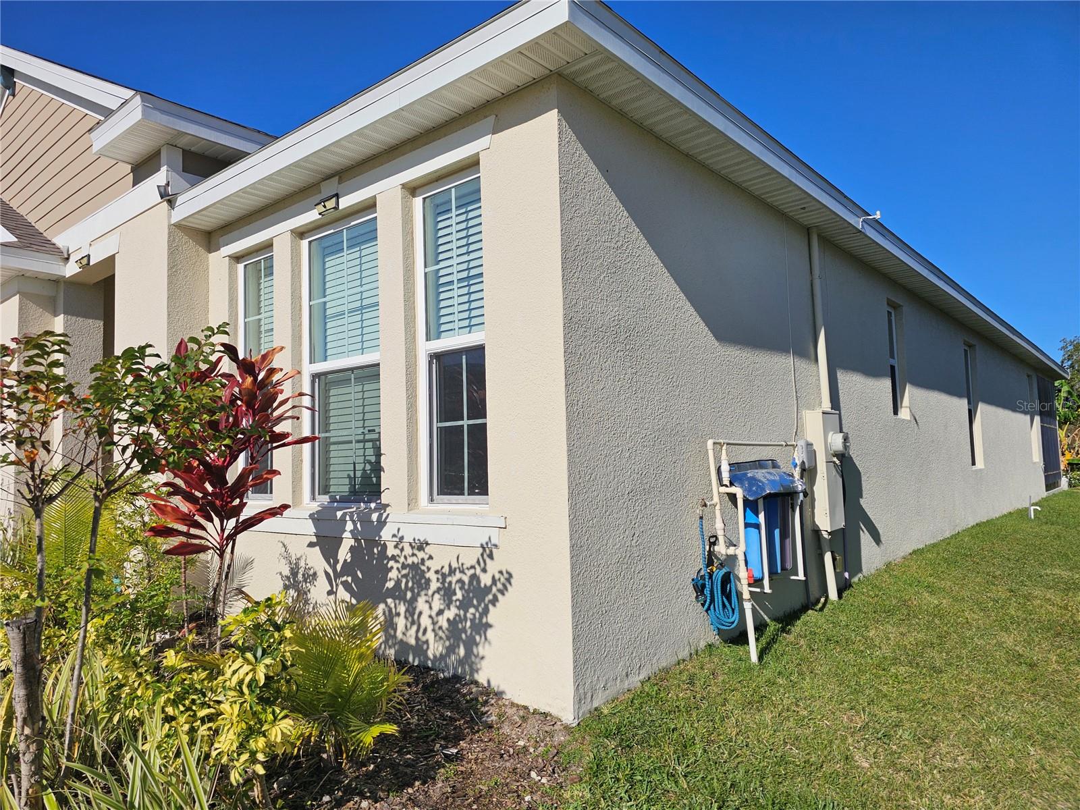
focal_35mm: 23
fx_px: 718
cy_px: 405
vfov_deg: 58.9
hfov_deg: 73.9
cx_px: 540
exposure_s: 1/1849
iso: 10
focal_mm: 6.3
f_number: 1.7
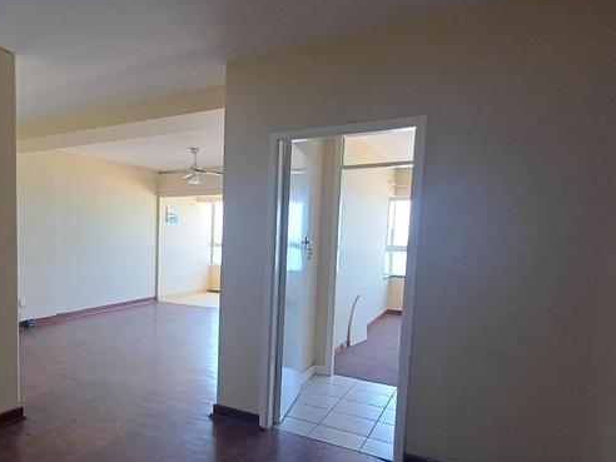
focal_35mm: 26
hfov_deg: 63.0
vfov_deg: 52.6
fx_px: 463
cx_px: 146
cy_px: 280
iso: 125
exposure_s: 1/50
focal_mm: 1.64
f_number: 2.2
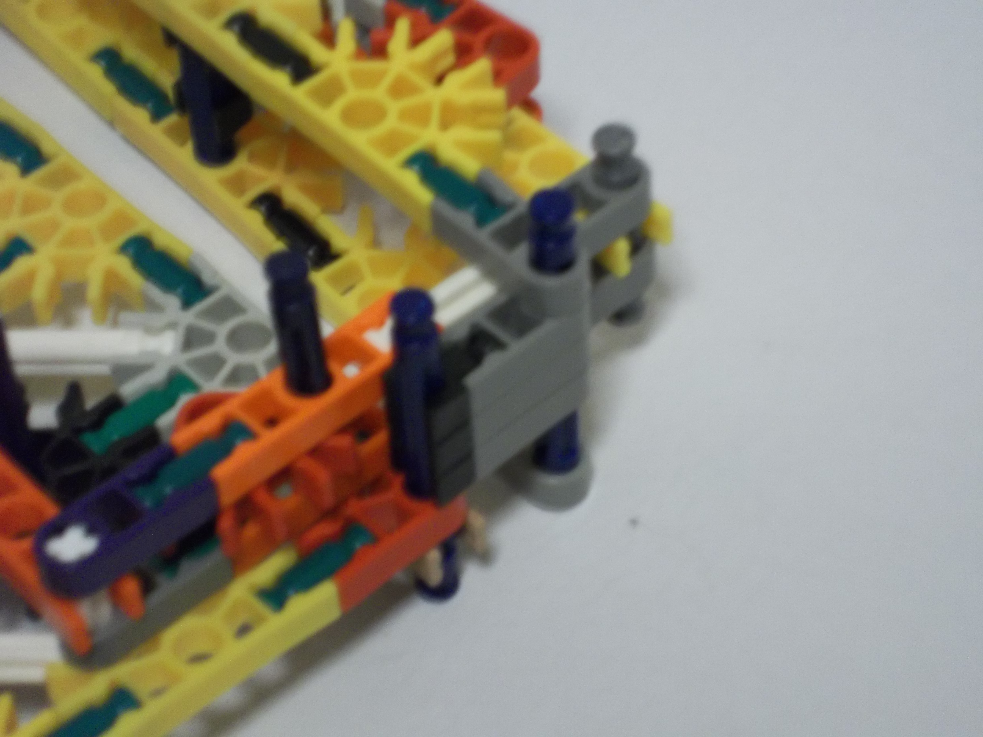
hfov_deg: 14.6
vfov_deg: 11.0
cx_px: 492
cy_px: 368
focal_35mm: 135
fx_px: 3834
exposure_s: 1/8
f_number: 5.9
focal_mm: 24.5
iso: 277
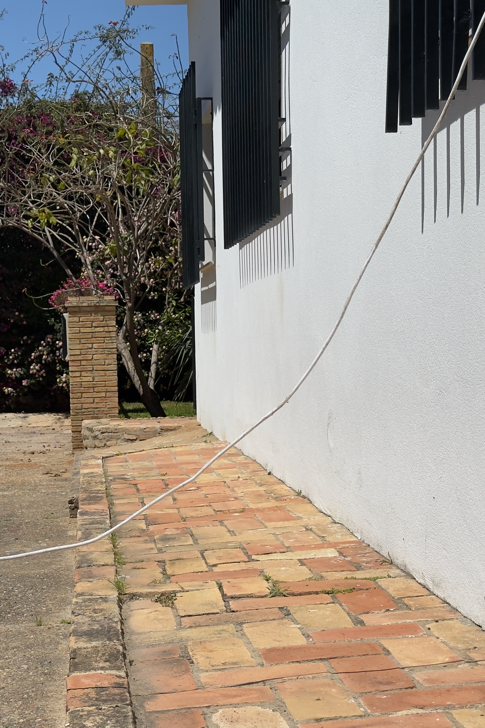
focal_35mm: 67
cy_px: 363
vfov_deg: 30.1
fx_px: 1354
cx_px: 158
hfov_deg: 20.2
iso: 64
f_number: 1.78
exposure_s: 1/11364
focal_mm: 6.76
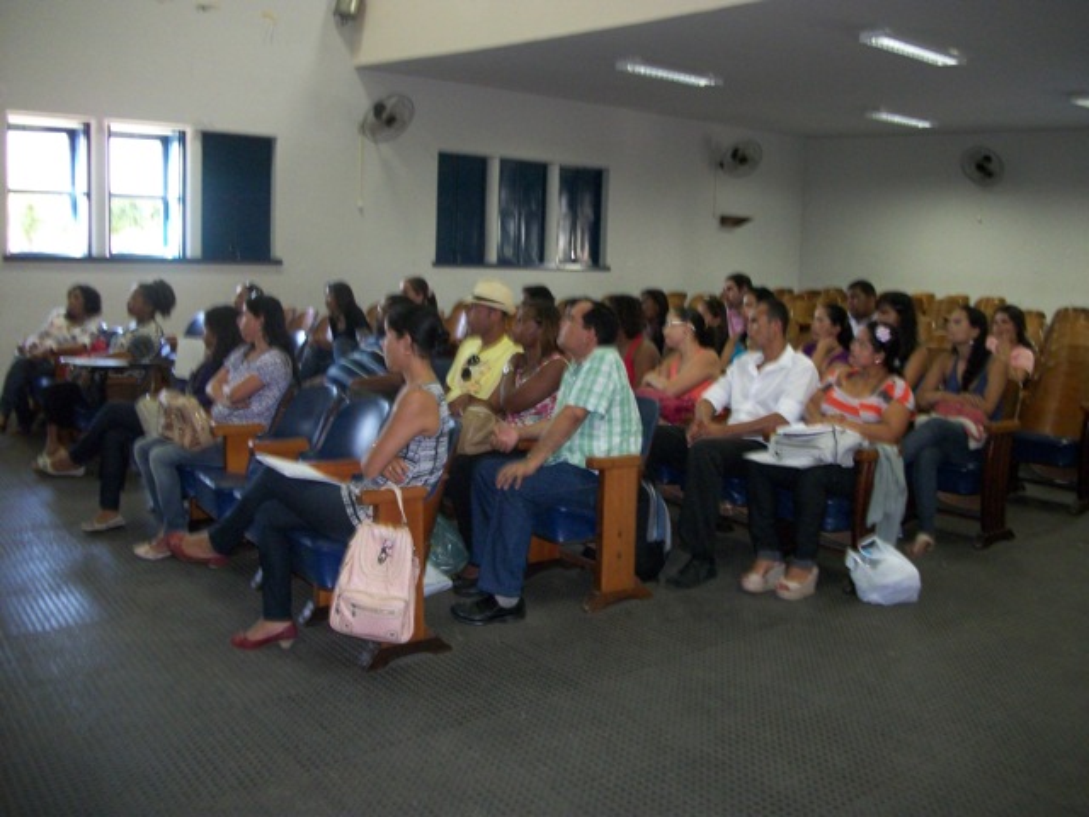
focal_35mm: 32
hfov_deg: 56.8
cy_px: 408
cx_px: 544
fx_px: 1007
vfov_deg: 44.2
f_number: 2.9
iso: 250
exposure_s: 1/30
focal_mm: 5.7
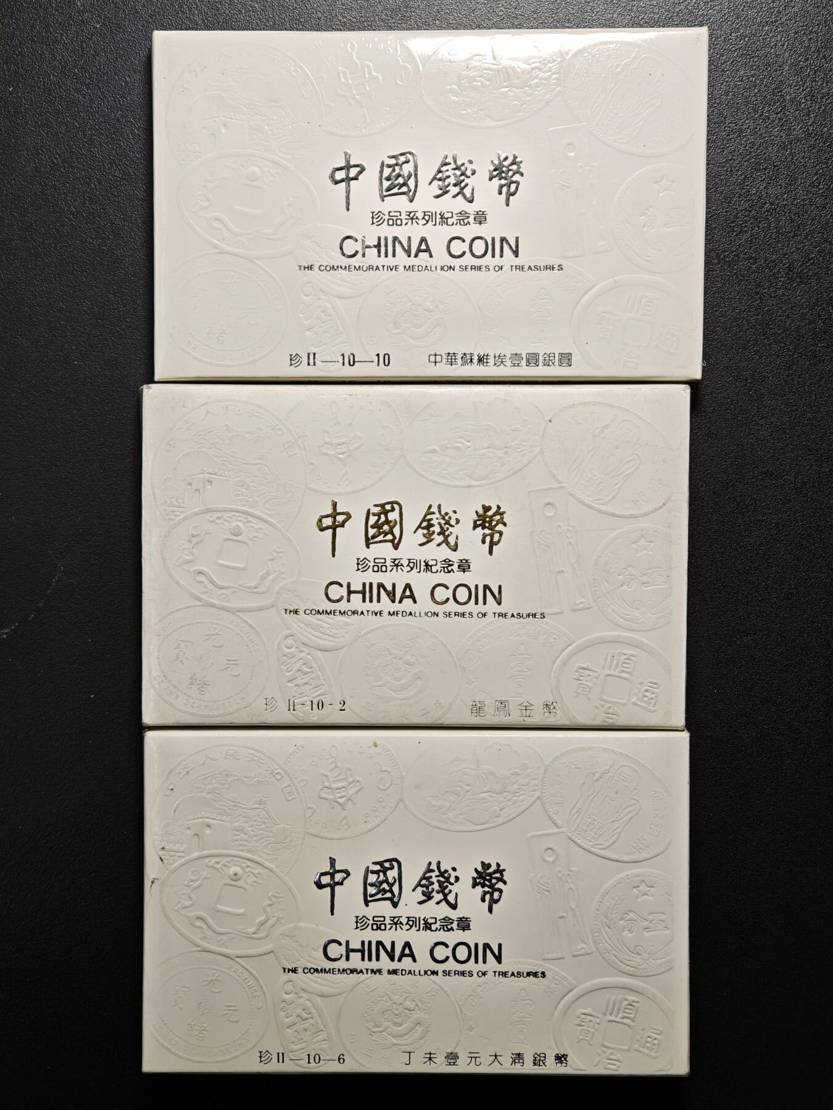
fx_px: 1925
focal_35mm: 60
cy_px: 555
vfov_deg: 32.2
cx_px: 416
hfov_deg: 24.4
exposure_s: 1/115
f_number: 2
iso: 320
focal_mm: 9
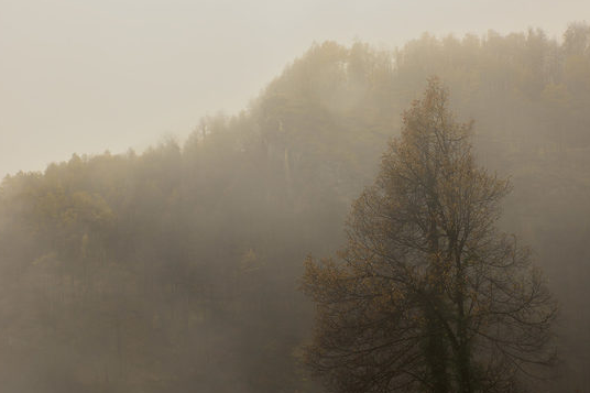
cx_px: 316
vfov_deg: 28.6
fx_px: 770
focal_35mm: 47
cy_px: 214
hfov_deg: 41.9
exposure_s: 1/50
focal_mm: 42
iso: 320
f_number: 11
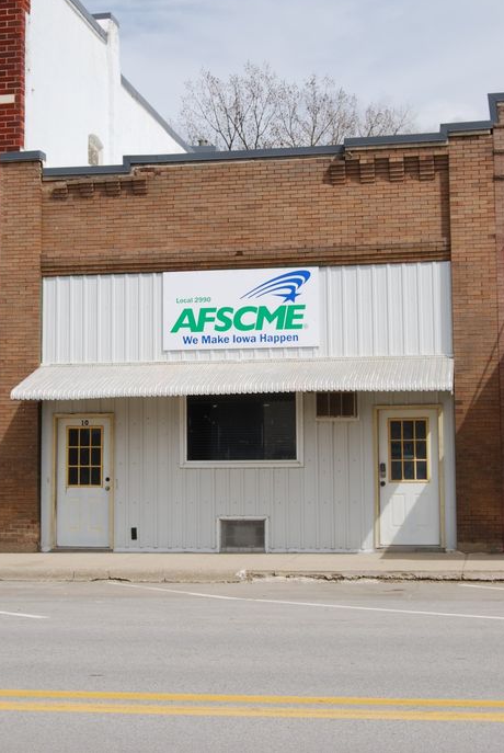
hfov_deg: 22.0
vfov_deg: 32.3
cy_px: 345
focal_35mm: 62
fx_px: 1298
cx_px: 239
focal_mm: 38
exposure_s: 1/320
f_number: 9
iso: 100
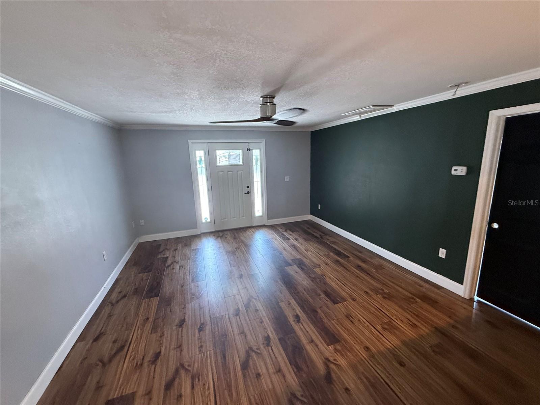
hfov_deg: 102.1
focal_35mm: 14
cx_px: 270
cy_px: 202
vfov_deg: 85.7
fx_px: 218
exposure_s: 1/60
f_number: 2.2
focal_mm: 2.22
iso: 400
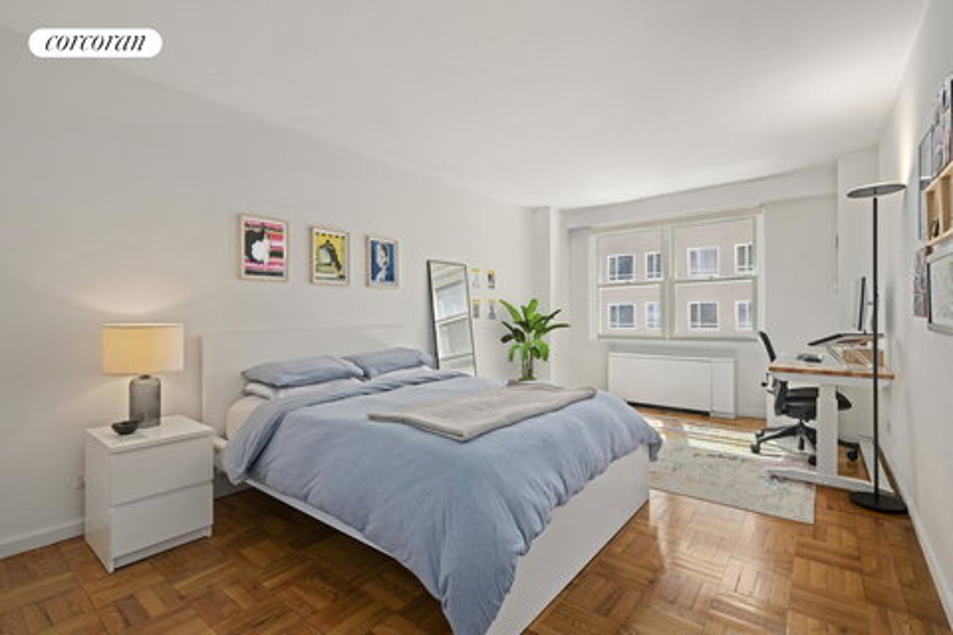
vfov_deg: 70.4
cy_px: 318
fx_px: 450
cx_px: 476
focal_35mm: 17
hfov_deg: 93.3
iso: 250
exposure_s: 1/3
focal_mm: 17
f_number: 11
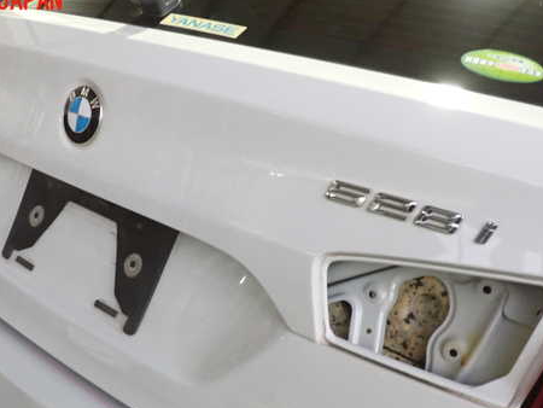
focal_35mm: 40
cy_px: 258
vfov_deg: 35.8
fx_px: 628
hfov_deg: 46.4
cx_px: 205
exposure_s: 1/30
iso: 800
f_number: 2.3
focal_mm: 5.4
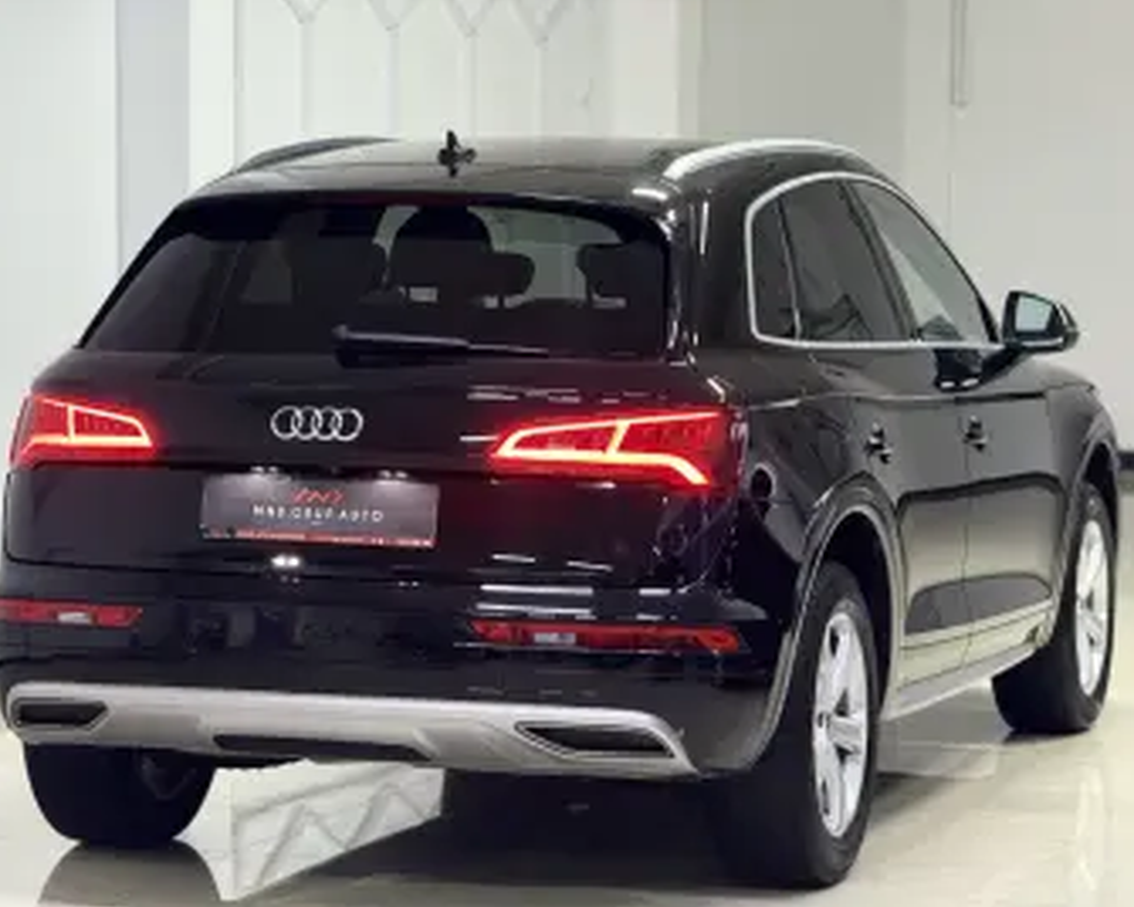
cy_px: 454
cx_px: 562
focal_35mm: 126
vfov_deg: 12.2
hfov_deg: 15.3
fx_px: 4229
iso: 500
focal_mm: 15.66
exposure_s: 1/33
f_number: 2.8
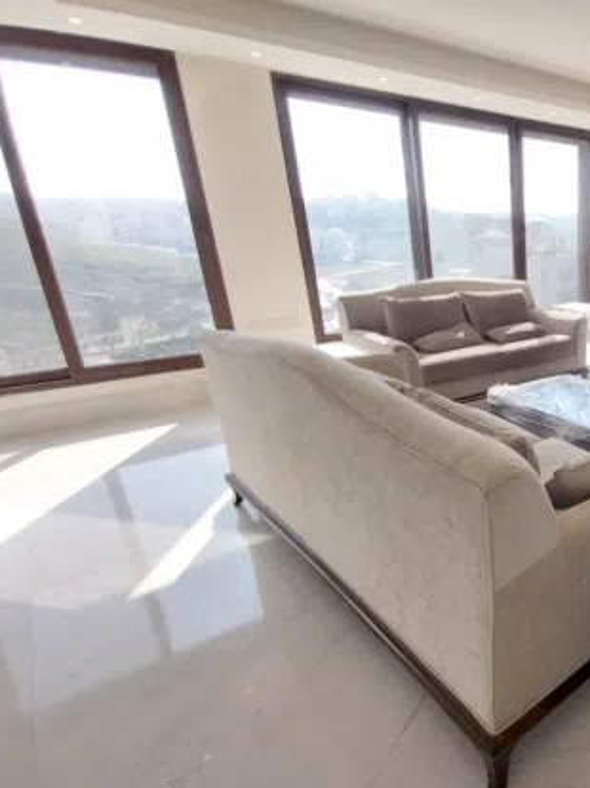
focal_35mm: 22
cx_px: 598
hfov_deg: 49.2
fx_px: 500
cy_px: 408
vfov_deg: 76.4
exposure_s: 1/167
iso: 64
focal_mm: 1.3
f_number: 2.2
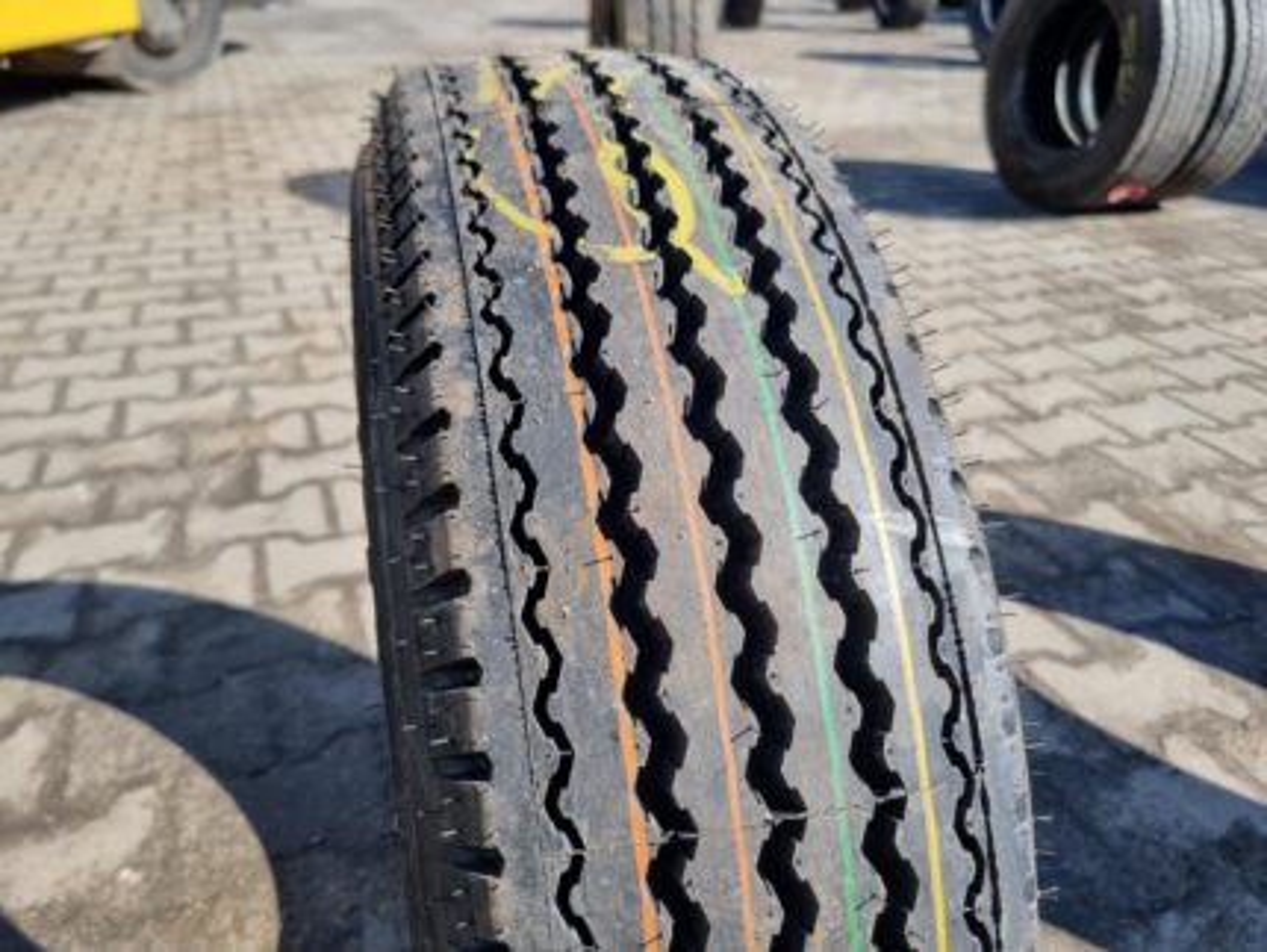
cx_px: 634
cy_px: 476
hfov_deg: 67.3
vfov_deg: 53.1
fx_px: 952
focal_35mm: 26
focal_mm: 5.4
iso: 50
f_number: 1.8
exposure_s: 1/1292
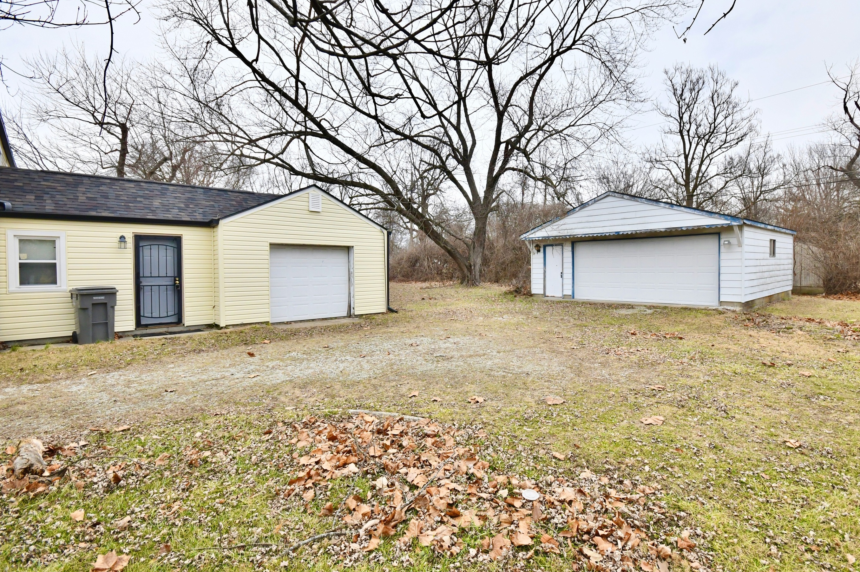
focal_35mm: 17
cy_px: 280
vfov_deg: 70.4
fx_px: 406
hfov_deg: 93.3
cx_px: 446
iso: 640
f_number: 8
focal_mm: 10
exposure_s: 1/250
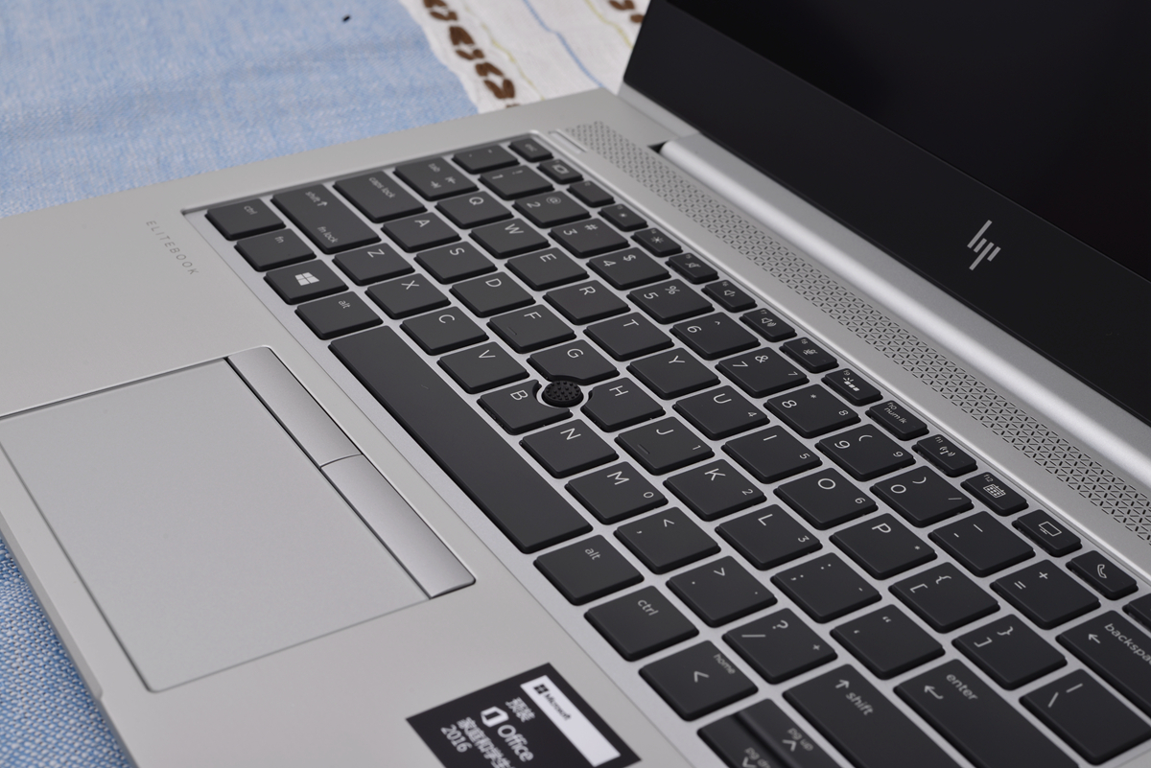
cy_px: 384
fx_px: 1599
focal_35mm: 50
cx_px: 576
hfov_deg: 39.6
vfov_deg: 27.0
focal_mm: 50
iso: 160
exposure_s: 1/100
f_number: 16
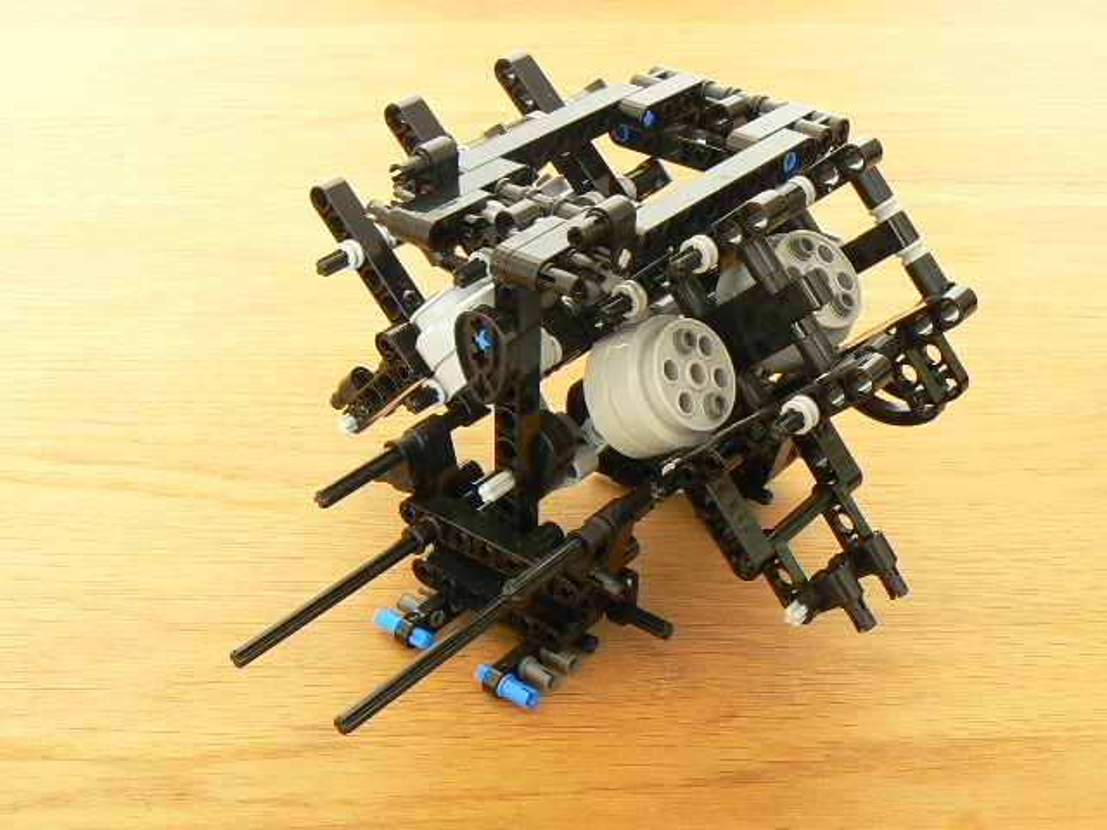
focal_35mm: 49
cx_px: 554
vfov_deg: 29.7
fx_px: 1567
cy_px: 415
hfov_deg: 38.9
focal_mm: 6
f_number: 4.5
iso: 100
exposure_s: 2
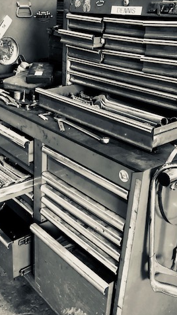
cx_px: 56
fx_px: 342
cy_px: 159
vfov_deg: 49.4
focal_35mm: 41
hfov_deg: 28.8
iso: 100
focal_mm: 4
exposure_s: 1/11
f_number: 1.8
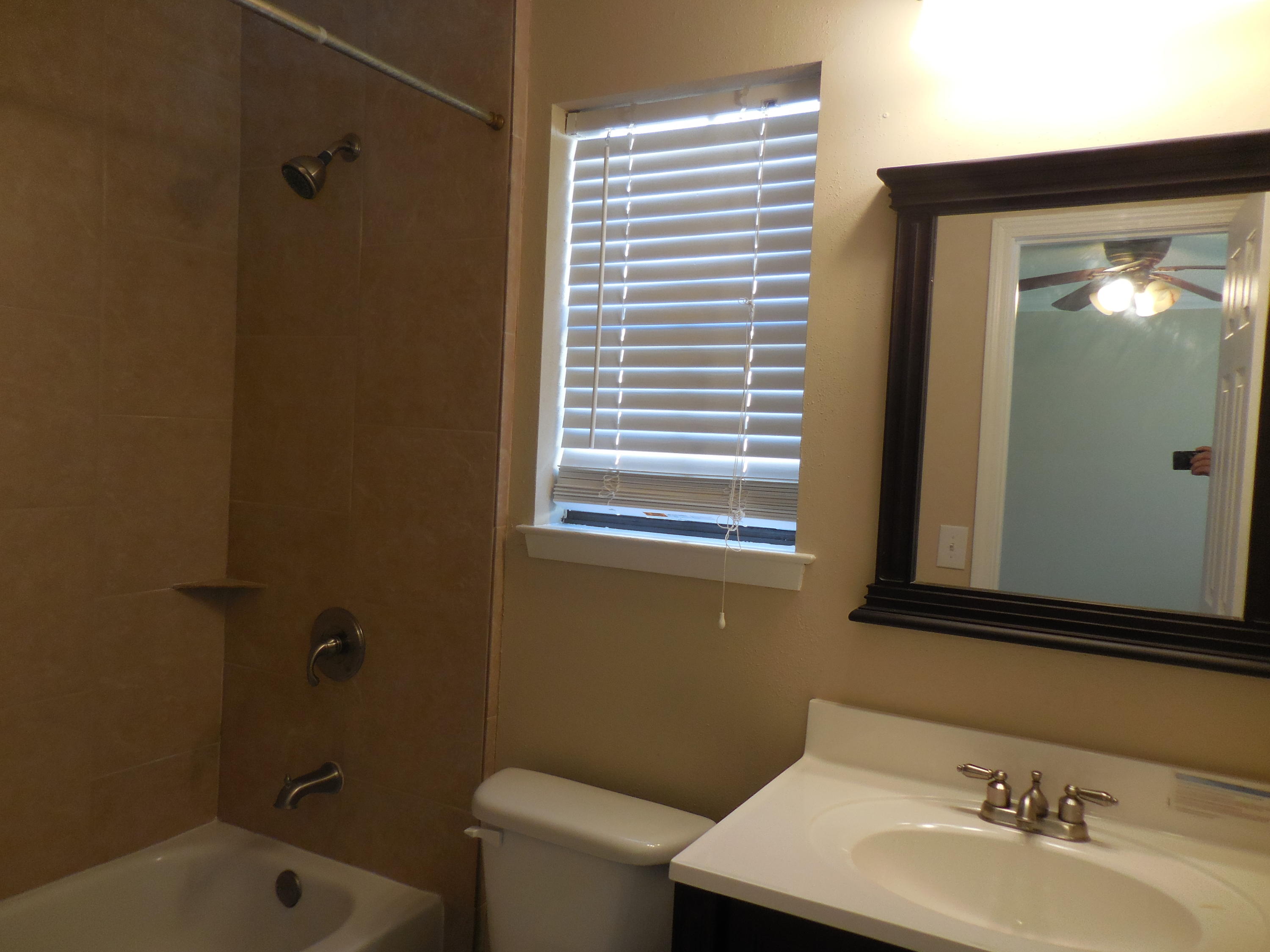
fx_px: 917
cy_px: 476
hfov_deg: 69.4
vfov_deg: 54.9
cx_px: 635
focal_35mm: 25
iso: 160
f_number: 3.3
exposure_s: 1/30
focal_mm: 4.5
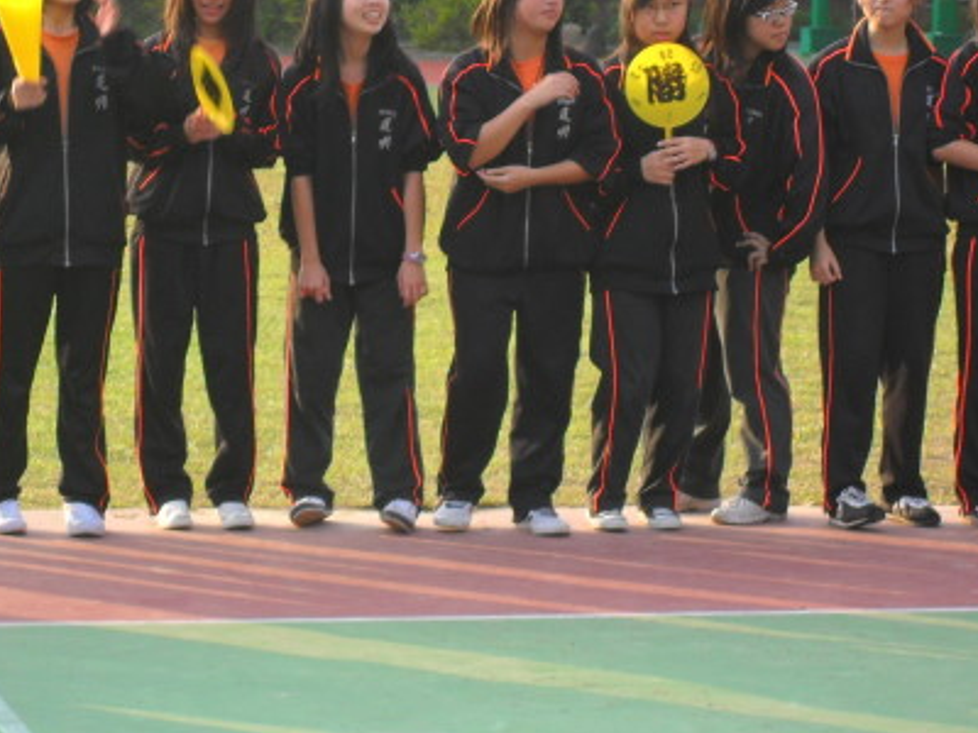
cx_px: 496
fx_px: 4746
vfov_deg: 8.8
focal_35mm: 168
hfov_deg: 11.8
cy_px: 349
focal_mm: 18.6
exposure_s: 1/90
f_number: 5.2
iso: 100
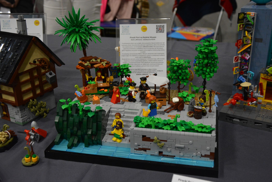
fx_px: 340
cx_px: 136
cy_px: 91
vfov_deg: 29.9
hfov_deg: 43.6
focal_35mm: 45
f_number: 4.2
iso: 2500
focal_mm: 30
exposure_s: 1/250
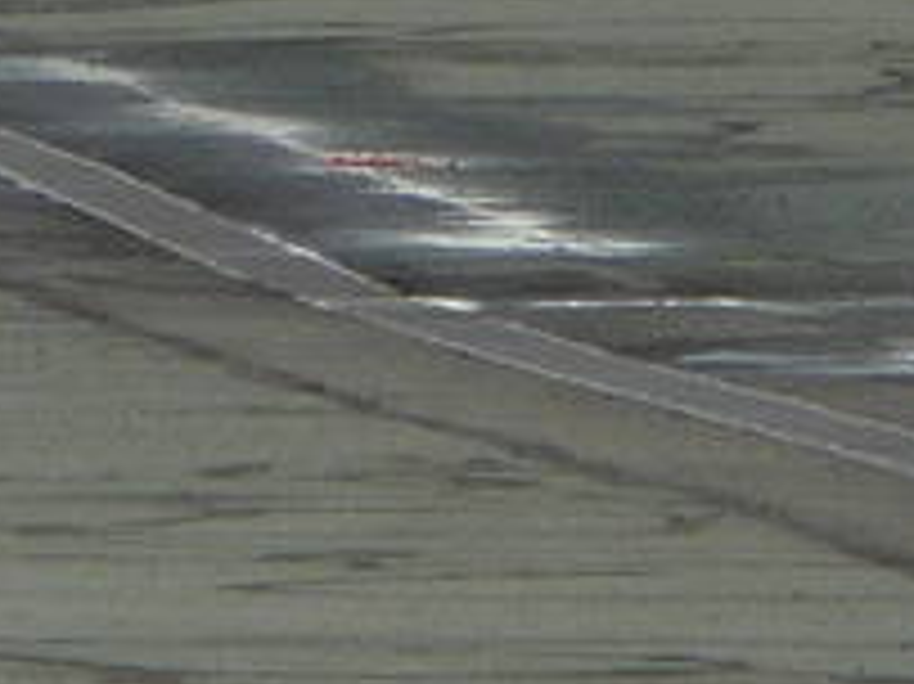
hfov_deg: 1.3
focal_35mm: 1587
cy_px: -886
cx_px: 900
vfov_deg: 0.9
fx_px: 41878
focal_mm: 51.6
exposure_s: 1/500
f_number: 5.6
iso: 100
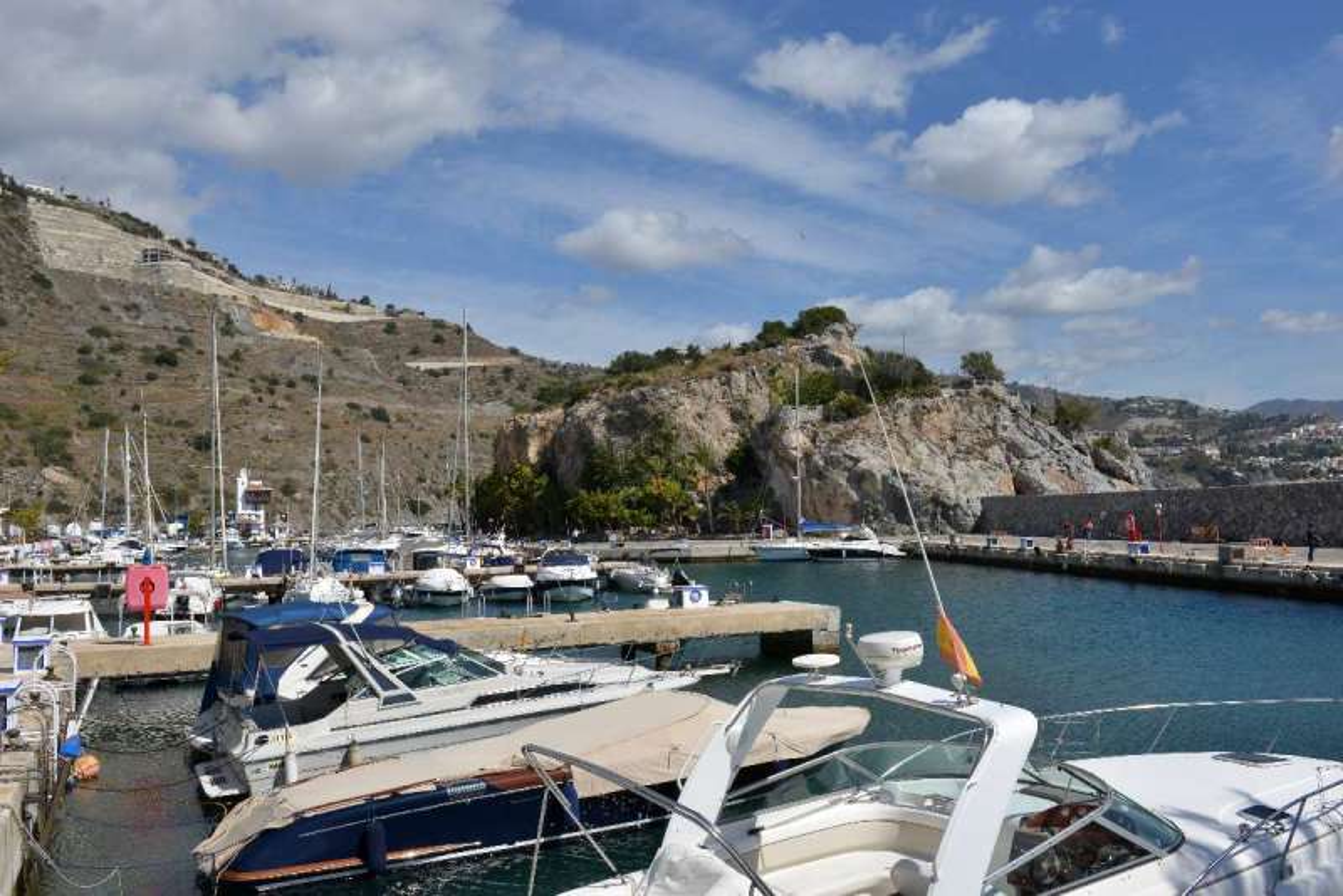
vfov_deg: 41.1
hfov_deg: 58.7
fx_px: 1194
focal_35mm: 32
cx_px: 672
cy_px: 448
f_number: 16
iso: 640
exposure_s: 1/1000
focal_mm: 32
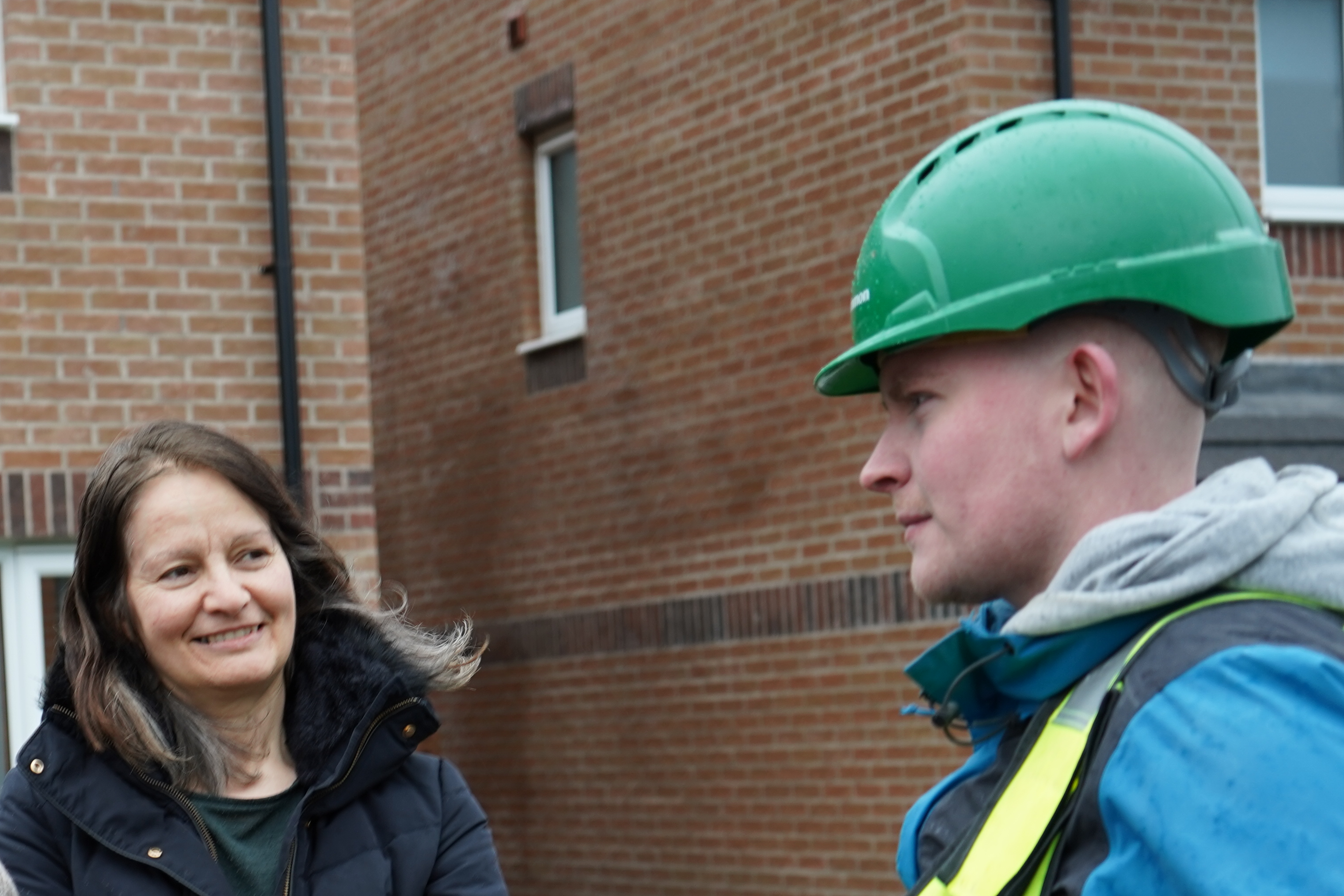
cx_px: 260
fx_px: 2725
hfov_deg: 27.1
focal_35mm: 73
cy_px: 813
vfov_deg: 18.4
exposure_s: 1/40
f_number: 4
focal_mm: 37
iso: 250
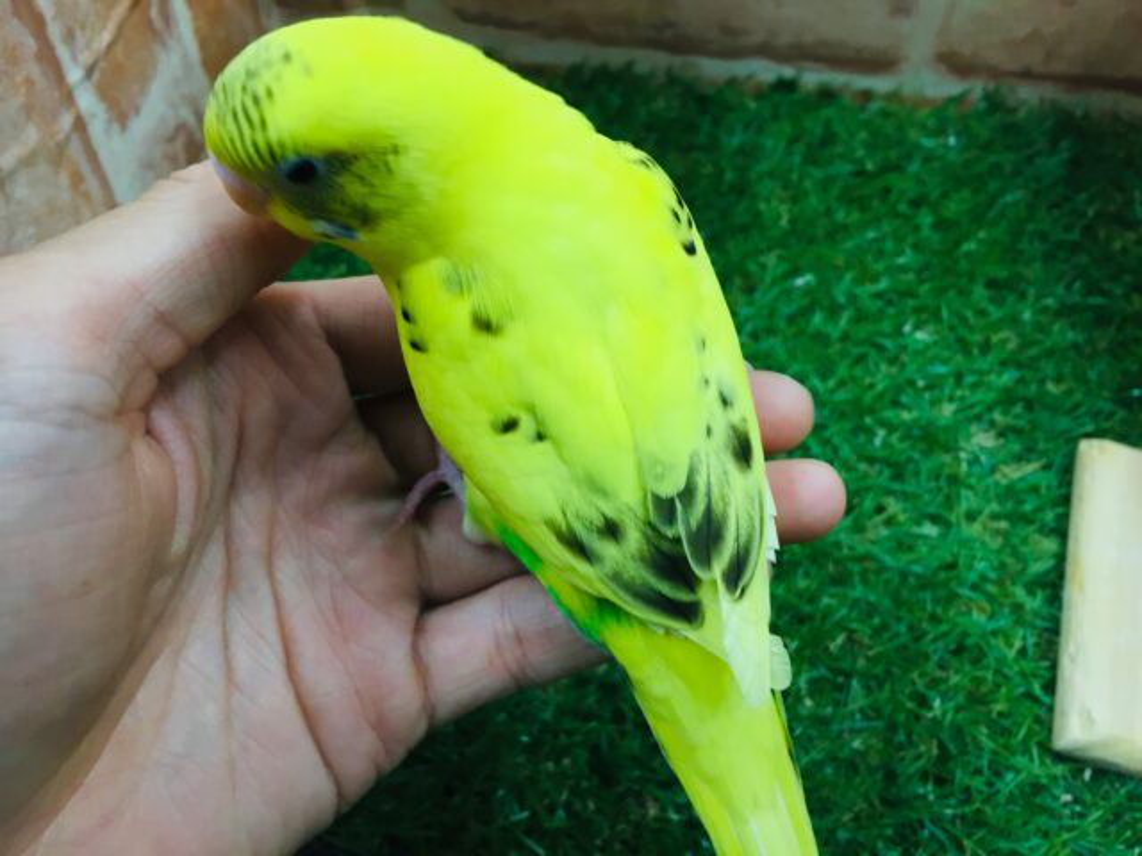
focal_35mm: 29
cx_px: 571
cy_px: 428
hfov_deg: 61.7
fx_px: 957
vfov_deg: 48.2
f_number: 2.2
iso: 40
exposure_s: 1/30
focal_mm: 4.15
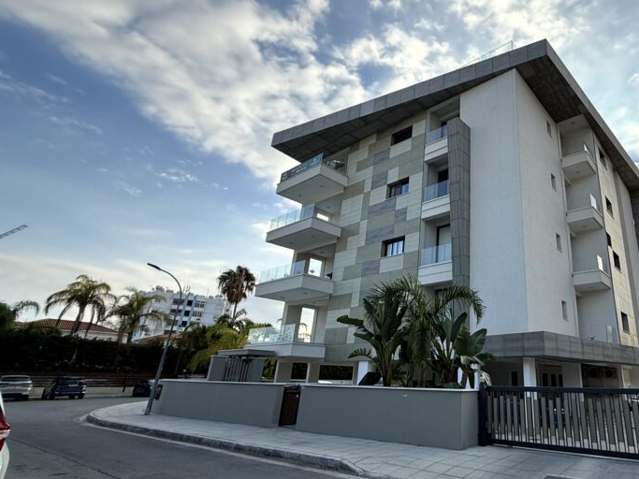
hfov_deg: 74.6
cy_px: 235
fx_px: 388
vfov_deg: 63.4
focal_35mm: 21
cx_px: 461
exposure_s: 1/1167
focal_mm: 2.22
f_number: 2.2
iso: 50
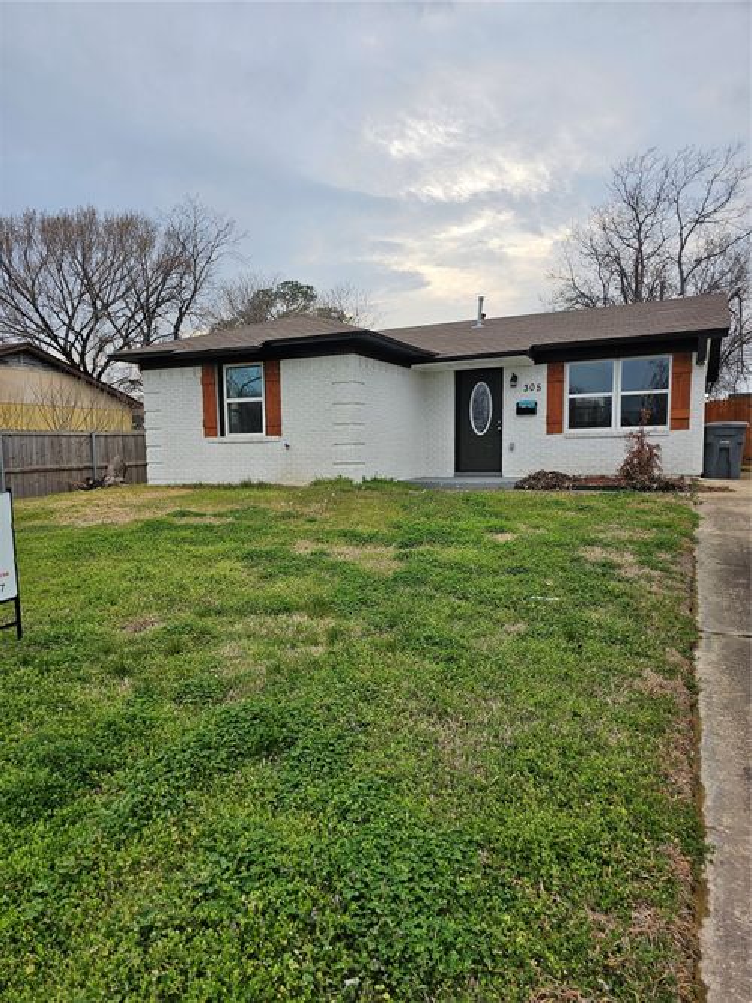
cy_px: 502
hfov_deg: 58.9
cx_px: 376
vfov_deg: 73.9
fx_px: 666
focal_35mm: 23
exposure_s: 1/207
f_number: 1.7
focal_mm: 6.3
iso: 20
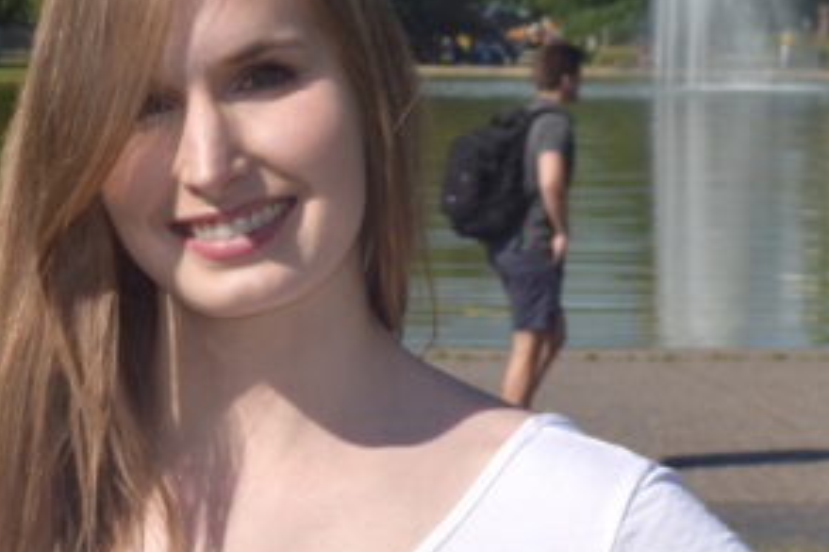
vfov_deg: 8.0
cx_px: 291
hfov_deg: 11.9
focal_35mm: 172
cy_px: 388
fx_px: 3958
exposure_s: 1/200
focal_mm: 48
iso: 100
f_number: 14
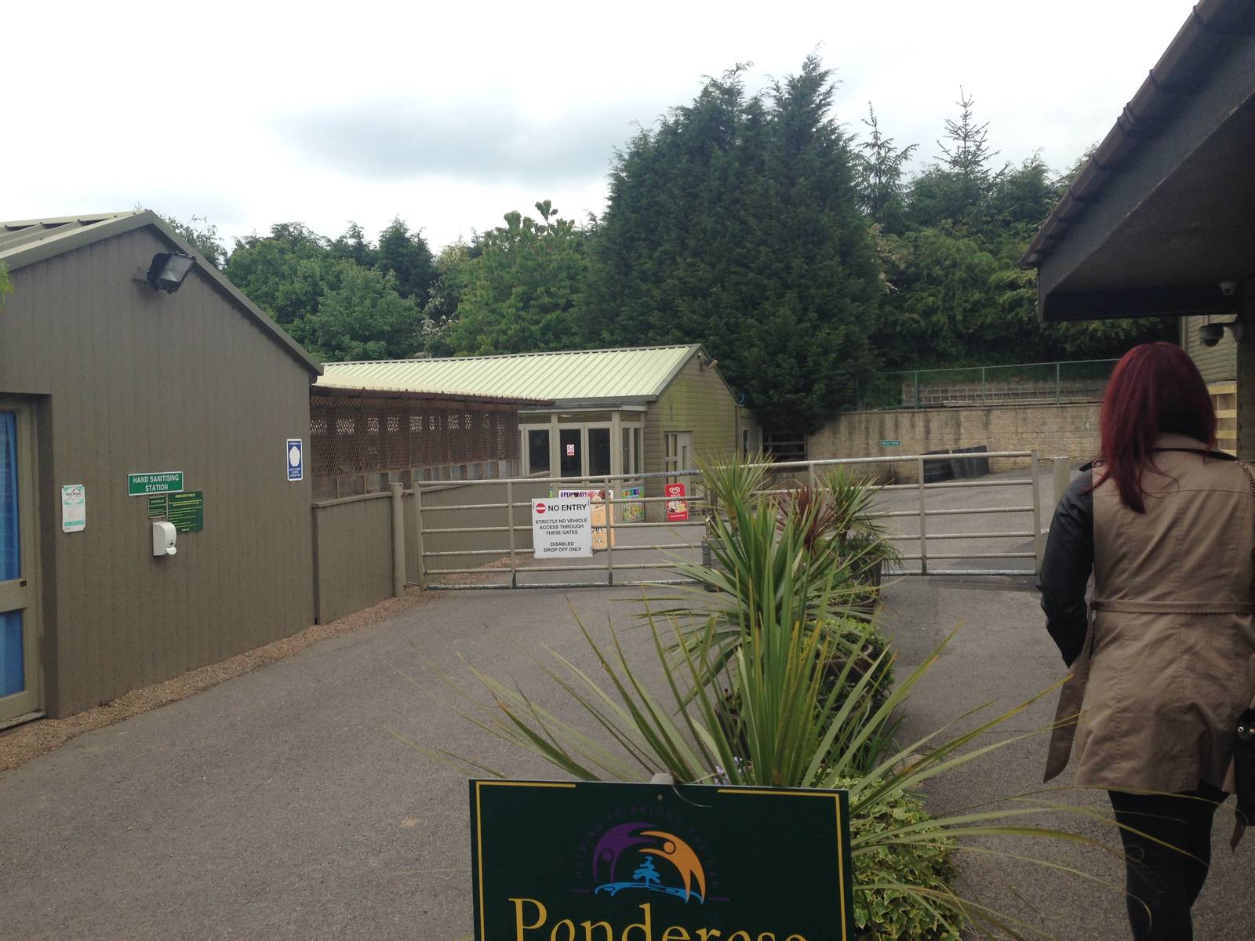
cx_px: 628
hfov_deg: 55.4
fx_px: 1196
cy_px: 470
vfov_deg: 42.9
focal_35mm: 33
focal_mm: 4.12
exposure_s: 1/695
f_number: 2.4
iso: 50
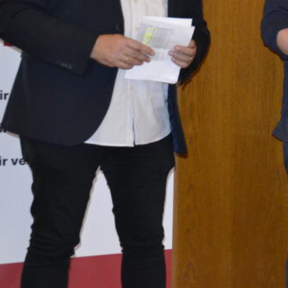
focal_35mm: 112
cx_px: 443
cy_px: 69
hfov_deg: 14.4
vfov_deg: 15.4
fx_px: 1059
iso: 2000
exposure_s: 1/60
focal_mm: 25
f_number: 4
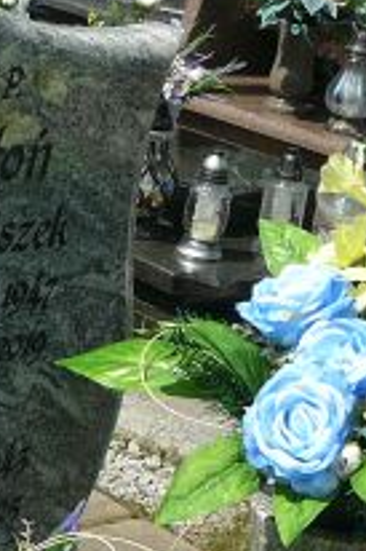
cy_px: 471
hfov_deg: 11.8
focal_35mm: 113
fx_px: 1726
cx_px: -83
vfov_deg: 17.9
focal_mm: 5.2
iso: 80
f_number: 5
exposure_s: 1/500
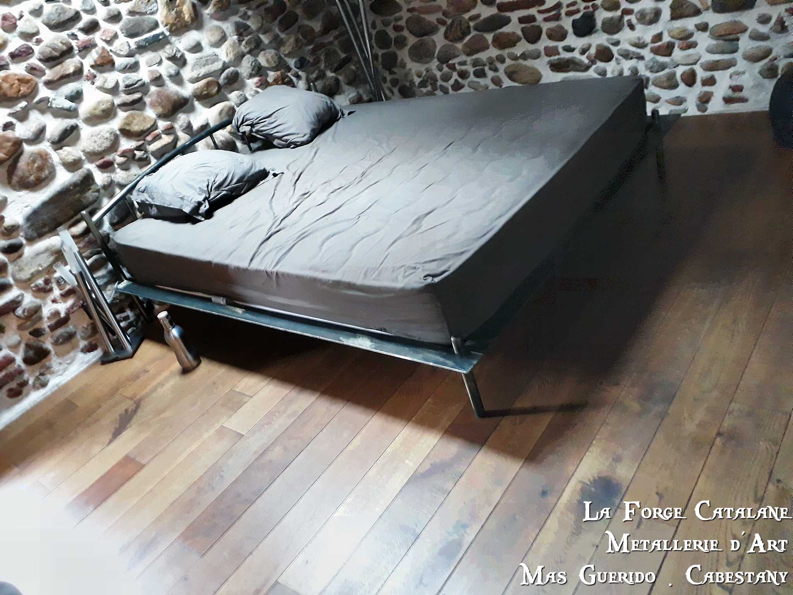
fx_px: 619
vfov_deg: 51.4
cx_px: 396
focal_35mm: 27
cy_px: 298
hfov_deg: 65.3
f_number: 1.9
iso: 320
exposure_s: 1/17
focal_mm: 3.6
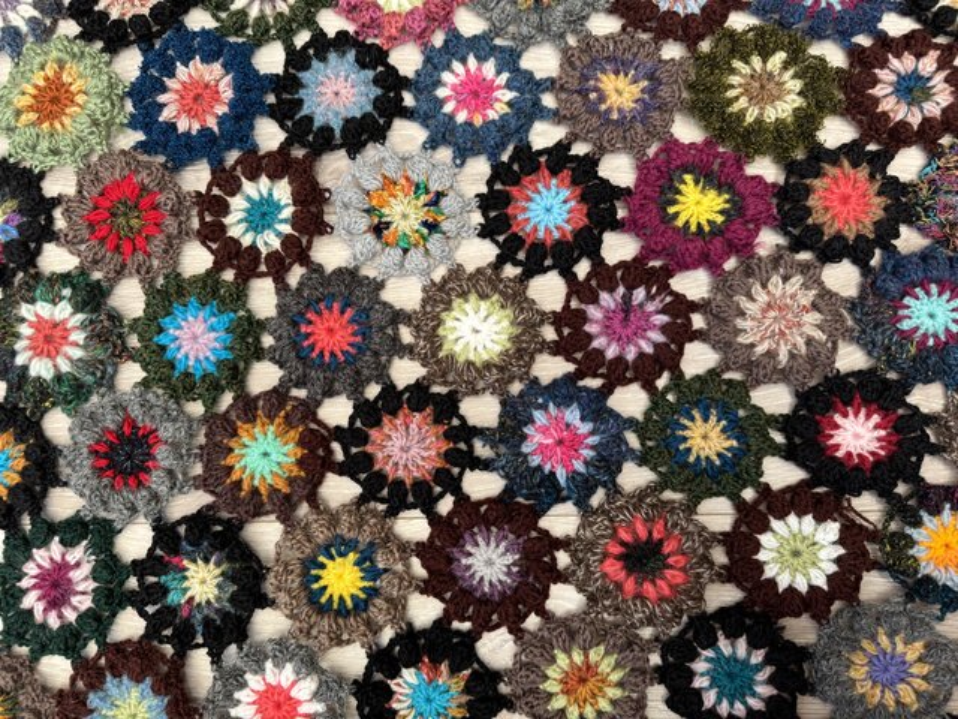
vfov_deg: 56.8
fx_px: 664
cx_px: 479
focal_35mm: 24
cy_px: 360
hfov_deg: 71.6
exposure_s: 1/121
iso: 125
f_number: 1.78
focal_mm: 6.76
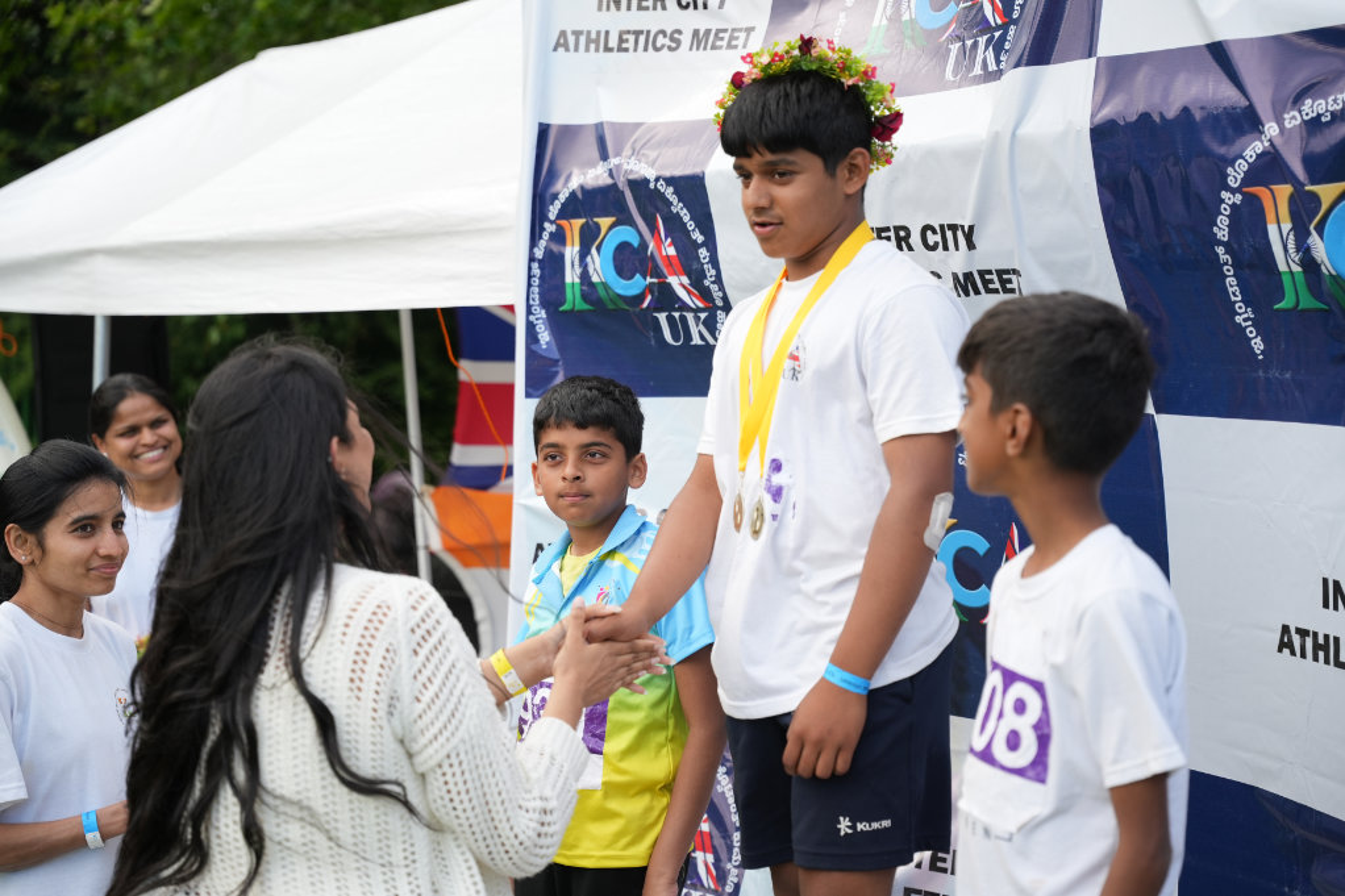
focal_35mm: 55
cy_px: 448
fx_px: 2069
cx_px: 672
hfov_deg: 36.0
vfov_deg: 24.4
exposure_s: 1/800
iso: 250
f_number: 2.8
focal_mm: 55.4
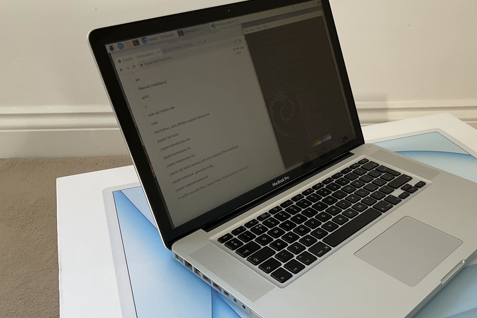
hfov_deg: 47.8
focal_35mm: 40
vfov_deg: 33.4
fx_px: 530
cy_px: 179
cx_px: 310
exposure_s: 1/114
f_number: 1.8
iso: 50
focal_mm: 3
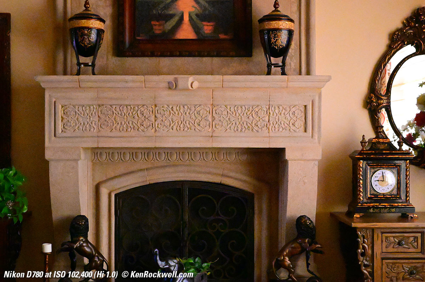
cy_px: 141
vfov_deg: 24.6
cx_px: 212
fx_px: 649
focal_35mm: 55
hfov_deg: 36.3
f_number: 8
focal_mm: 55
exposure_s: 1/1000
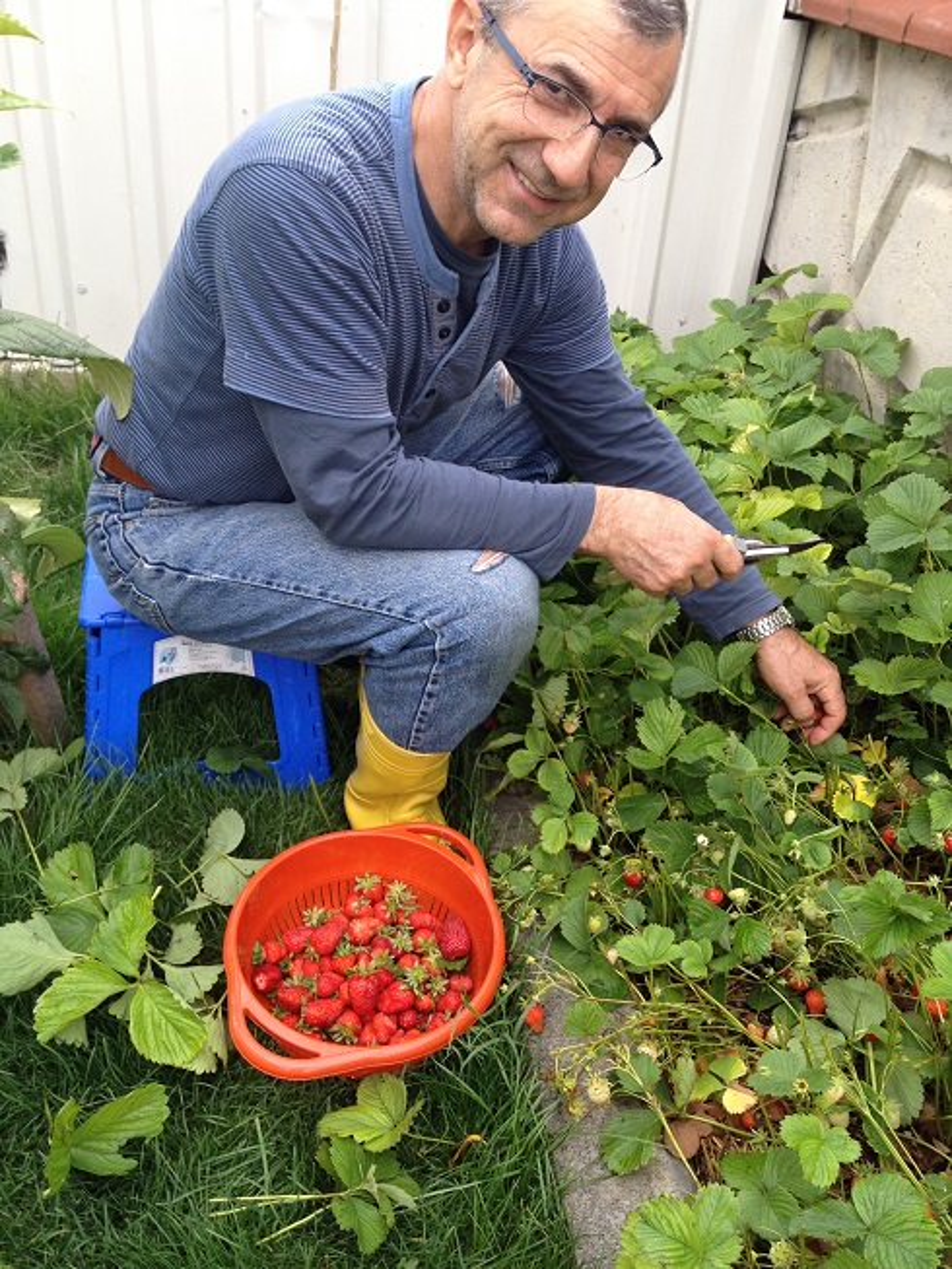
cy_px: 634
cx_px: 476
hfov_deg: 40.7
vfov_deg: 52.6
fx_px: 1283
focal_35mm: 35
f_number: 2.4
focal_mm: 4.28
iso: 50
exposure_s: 1/198
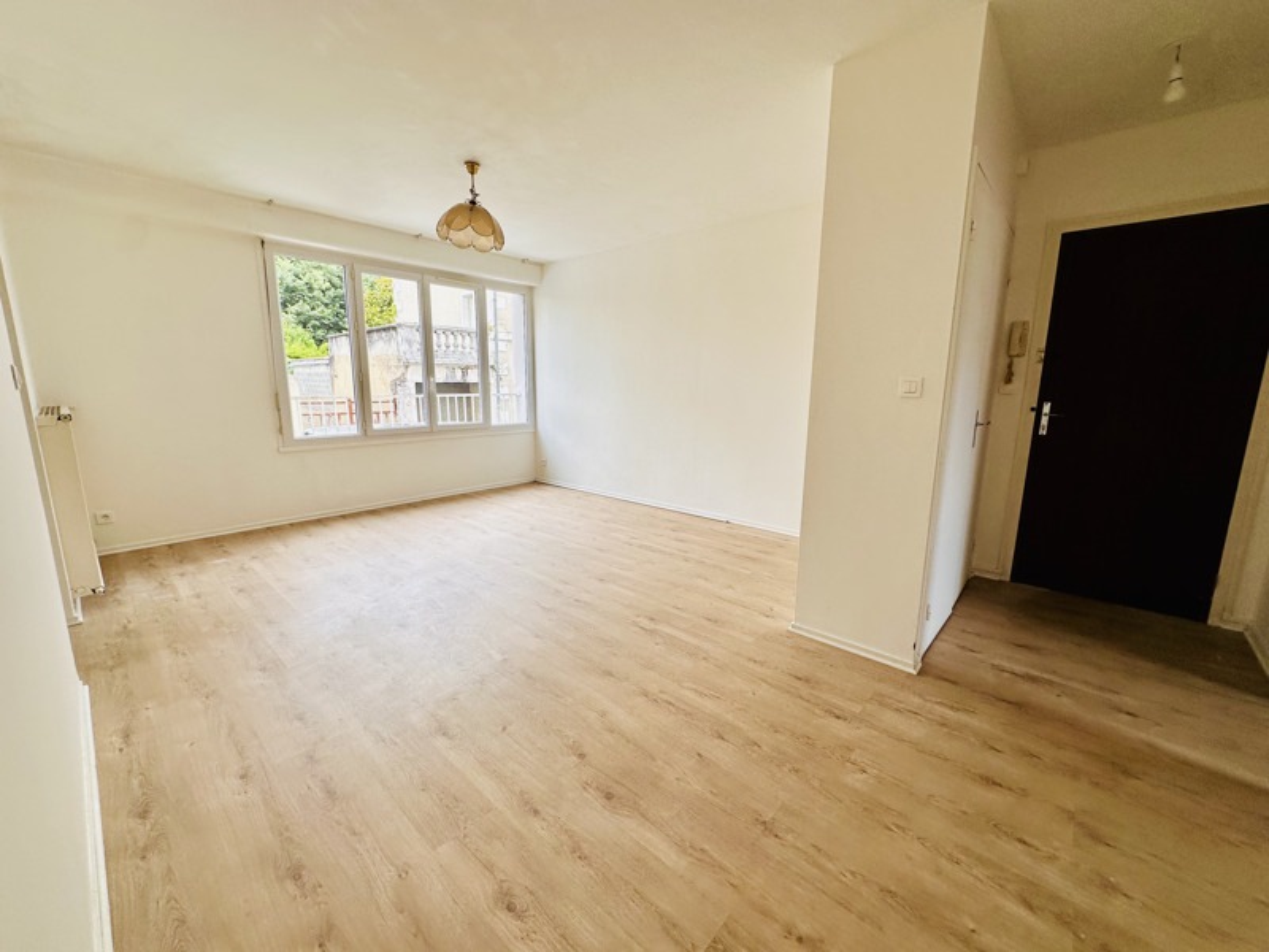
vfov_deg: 85.7
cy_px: 476
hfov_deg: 102.1
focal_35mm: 14
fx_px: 513
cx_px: 634
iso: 40
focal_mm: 2.22
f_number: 2.2
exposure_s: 1/172
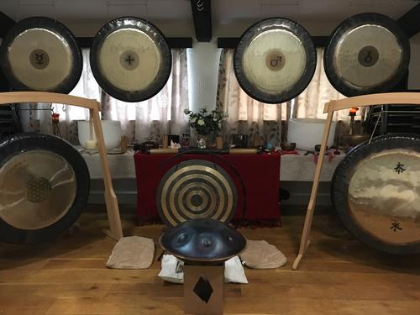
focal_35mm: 29
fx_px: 352
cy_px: 158
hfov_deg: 61.7
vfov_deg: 48.2
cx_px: 210
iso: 250
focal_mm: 4.15
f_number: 2.2
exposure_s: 1/17
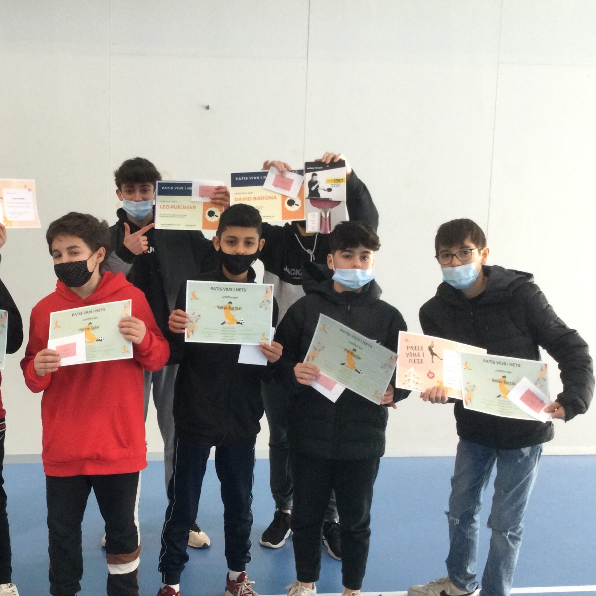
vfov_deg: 39.1
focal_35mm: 43
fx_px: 838
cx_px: 136
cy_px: 348
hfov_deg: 38.0
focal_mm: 3.3
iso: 64
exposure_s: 1/33
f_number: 2.4
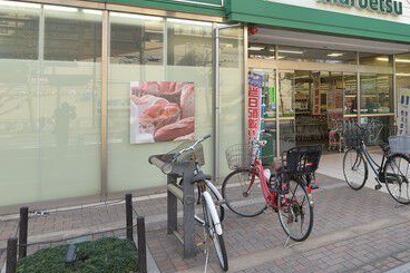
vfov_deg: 41.7
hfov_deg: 56.4
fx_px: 353
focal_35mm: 31
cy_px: 89
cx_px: 322
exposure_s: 1/250
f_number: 5.6
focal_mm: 19
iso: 400
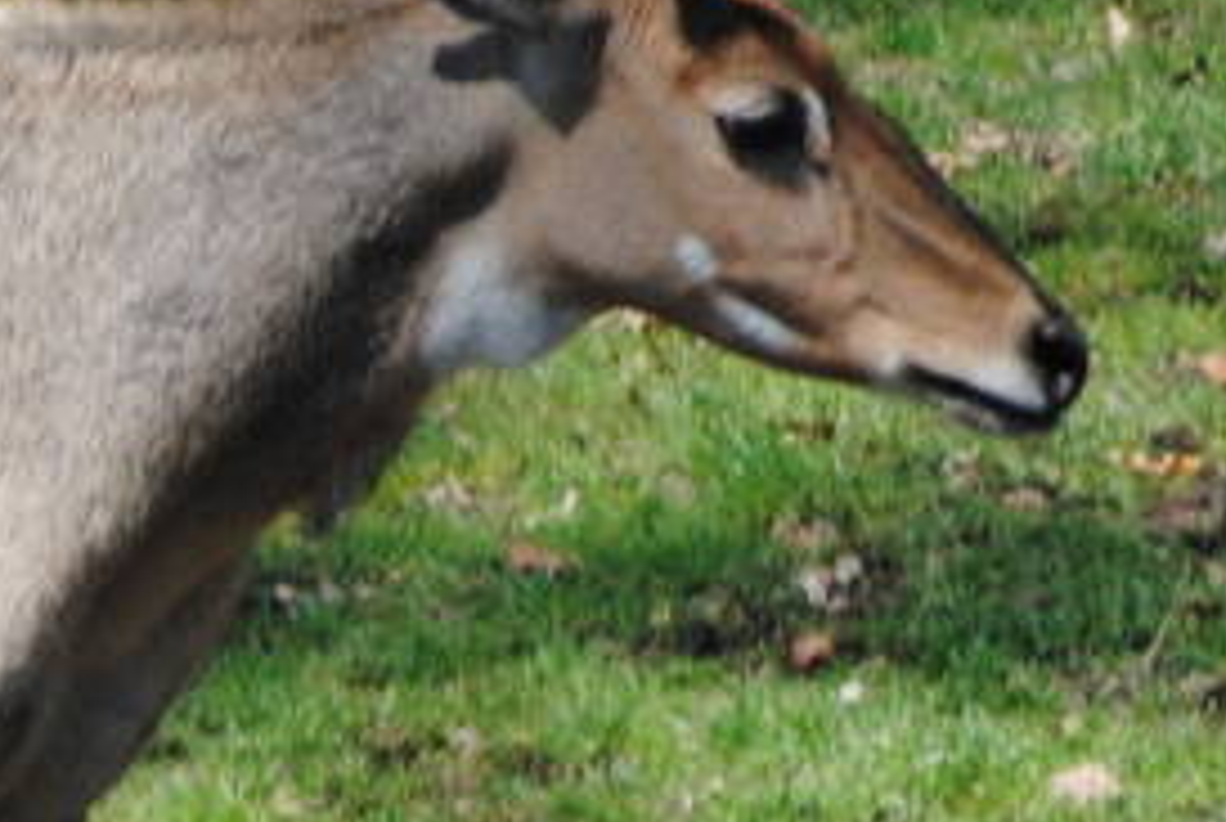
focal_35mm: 1757
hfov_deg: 1.2
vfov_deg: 0.8
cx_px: -171
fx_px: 59932
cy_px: 689
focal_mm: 200
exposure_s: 1/500
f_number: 5.6
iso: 220
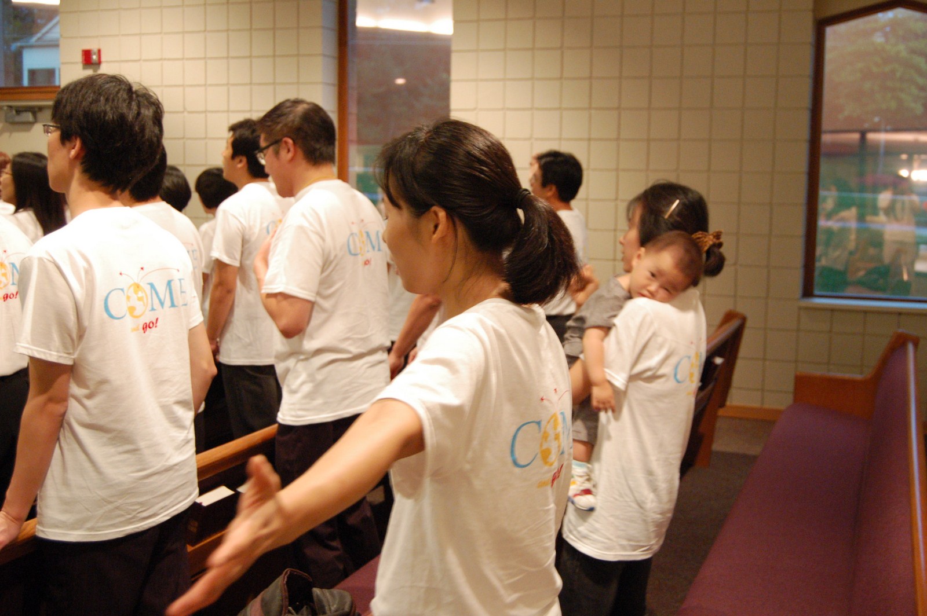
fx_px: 1081
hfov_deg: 46.4
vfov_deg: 31.8
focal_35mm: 42
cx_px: 464
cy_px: 308
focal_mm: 28
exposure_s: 1/15
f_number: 4.2
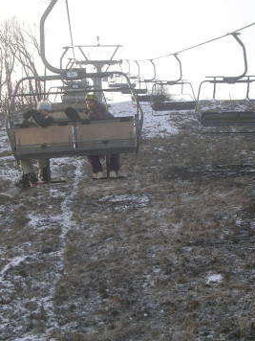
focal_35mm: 85
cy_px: 170
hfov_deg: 17.3
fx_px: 835
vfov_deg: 23.0
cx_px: 98
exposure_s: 1/274
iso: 50
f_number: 3.5
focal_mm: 9.6
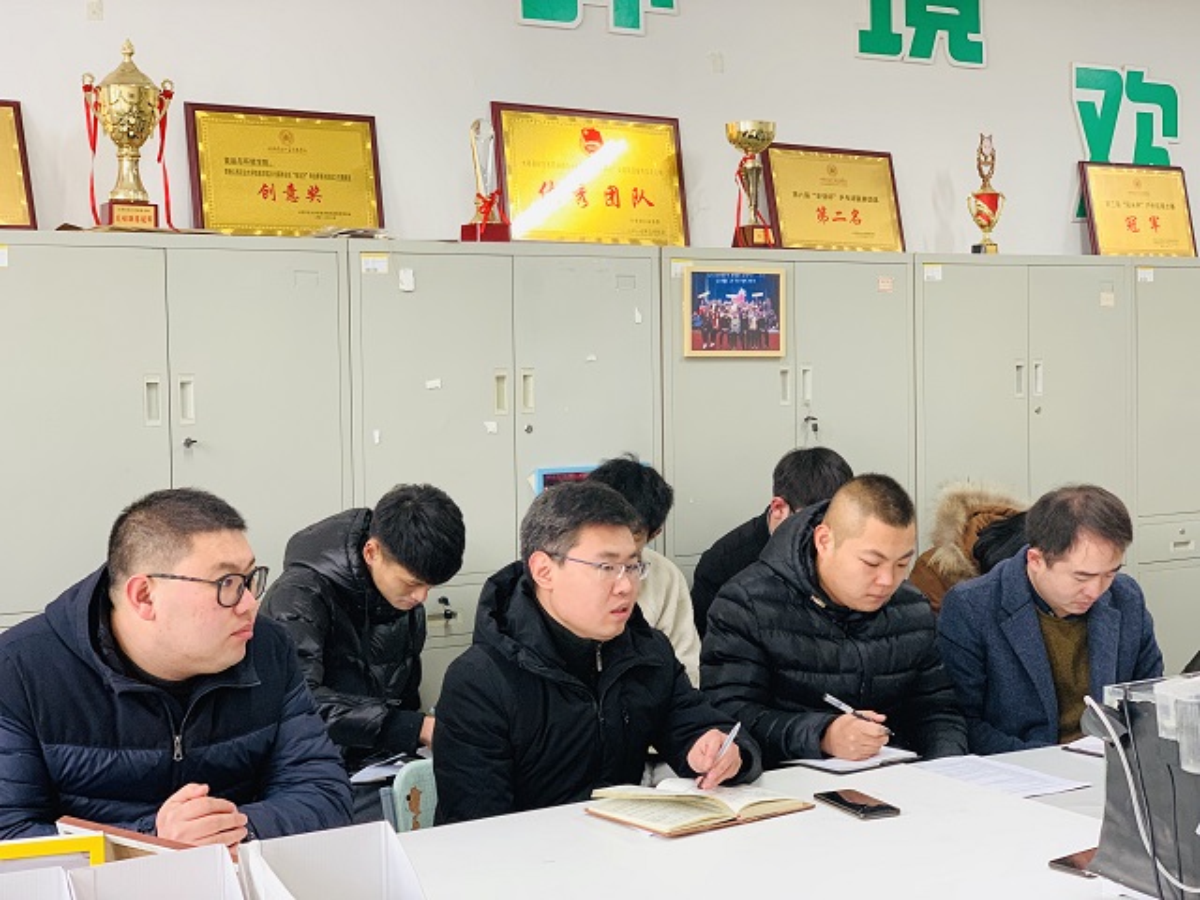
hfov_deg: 36.8
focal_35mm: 52
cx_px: 600
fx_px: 1803
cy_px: 450
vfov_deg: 28.0
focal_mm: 6
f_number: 2.4
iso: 200
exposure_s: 1/50
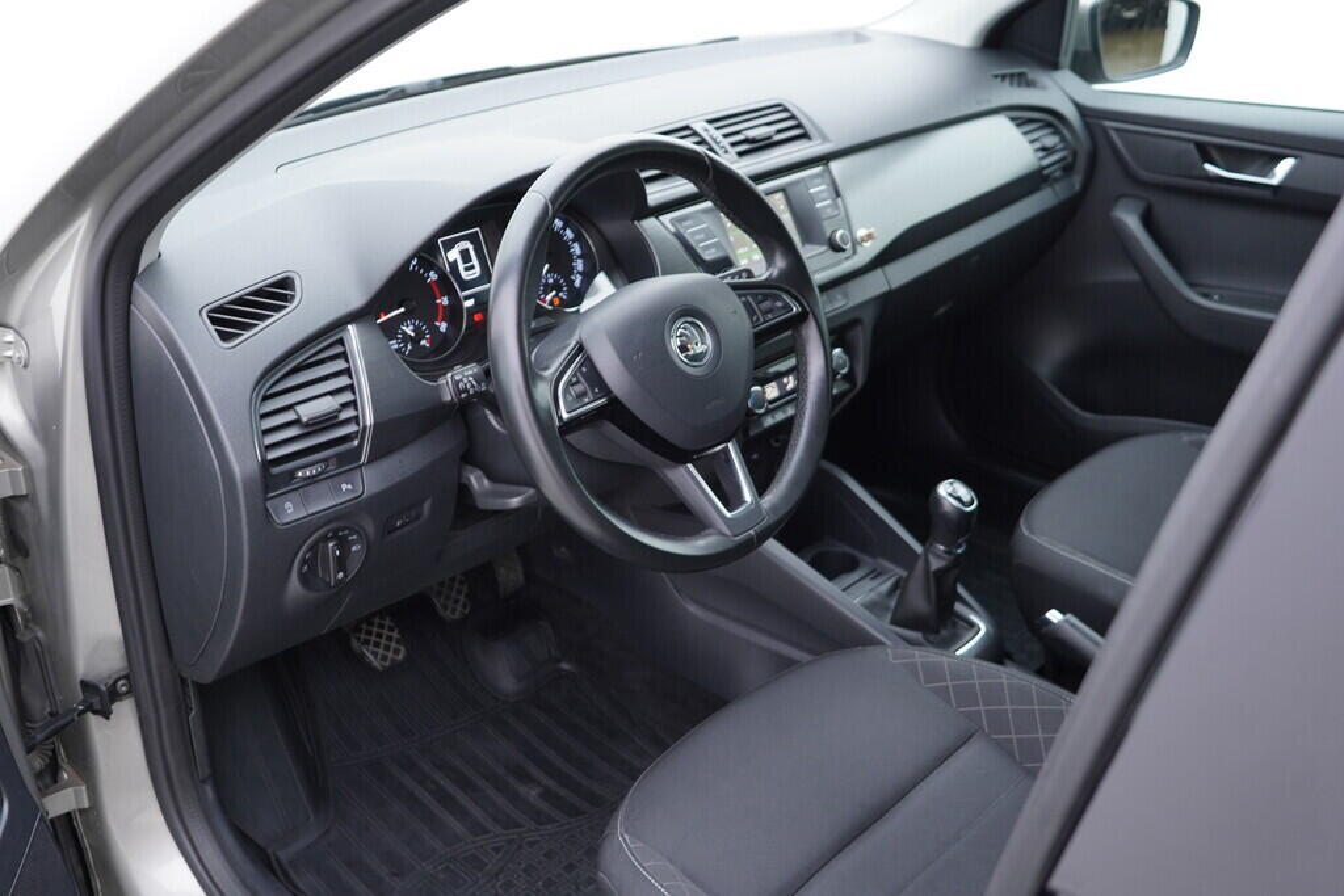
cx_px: 672
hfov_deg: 53.1
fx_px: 1344
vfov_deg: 36.9
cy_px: 448
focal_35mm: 36
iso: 200
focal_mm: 24
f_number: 2.8
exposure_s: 1/40
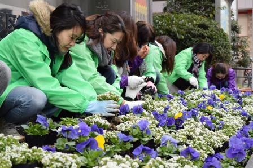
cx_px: 126
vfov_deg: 18.9
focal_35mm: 72
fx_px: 506
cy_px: 84
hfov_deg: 28.1
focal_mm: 48
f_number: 7.1
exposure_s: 1/200
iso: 400
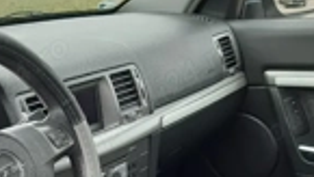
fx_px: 650
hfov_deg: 26.4
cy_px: 285
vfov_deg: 14.3
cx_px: 41
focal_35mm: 78
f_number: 1.7
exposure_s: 1/100
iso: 40
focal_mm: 3.92
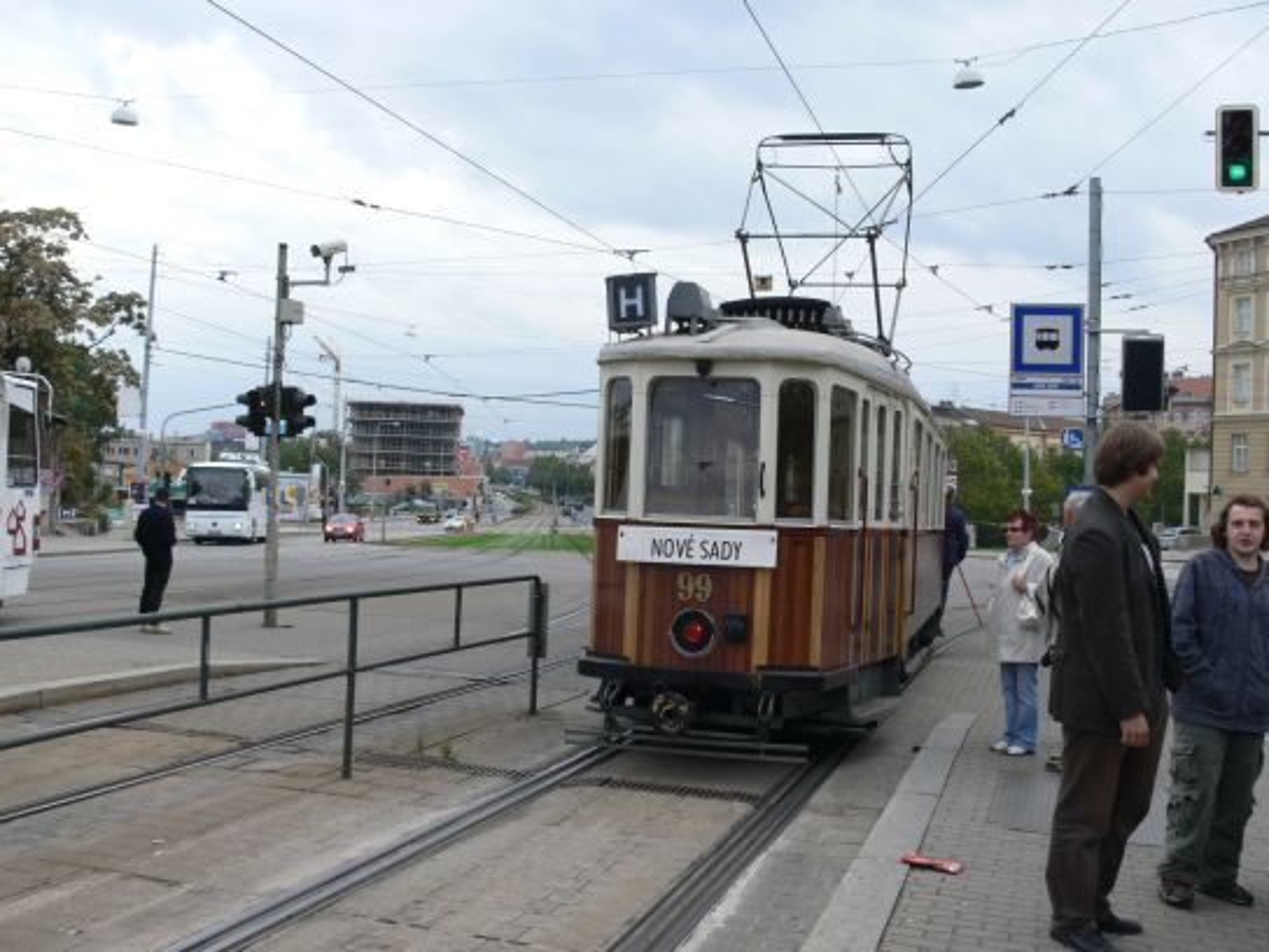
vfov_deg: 40.7
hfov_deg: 52.6
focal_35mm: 35
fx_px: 1283
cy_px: 476
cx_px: 634
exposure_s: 1/160
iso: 100
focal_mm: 7.4
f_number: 5.6
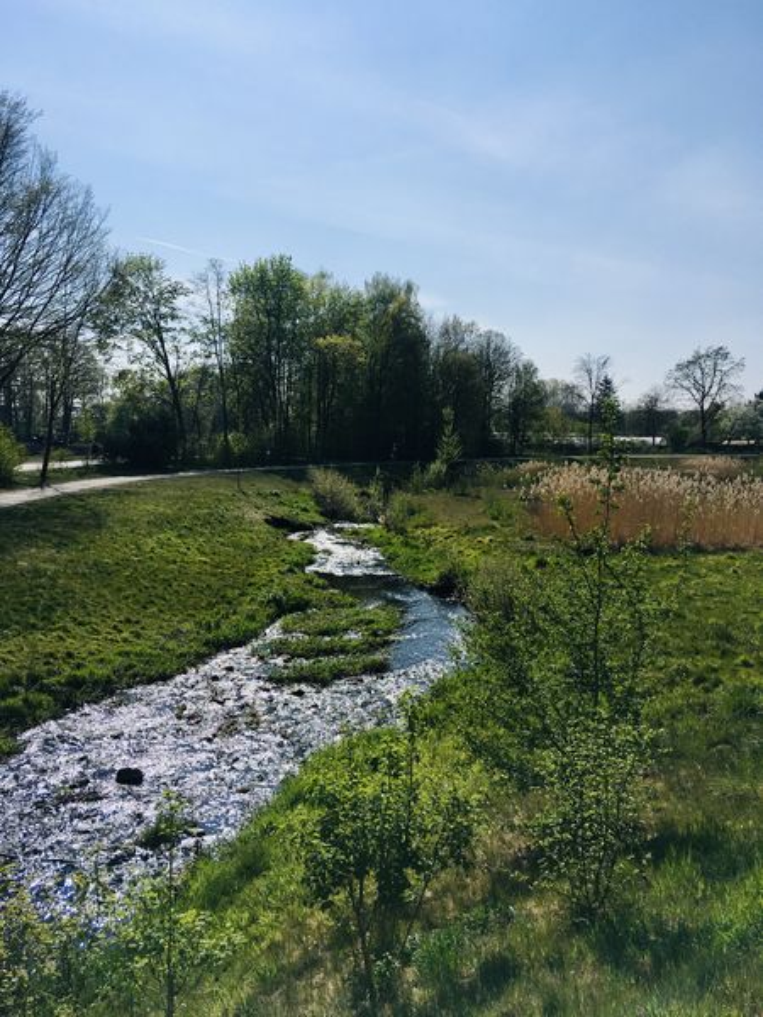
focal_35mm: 29
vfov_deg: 61.7
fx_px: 852
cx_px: 382
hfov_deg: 48.2
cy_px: 508
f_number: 2.2
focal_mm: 4.15
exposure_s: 1/3344
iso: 25
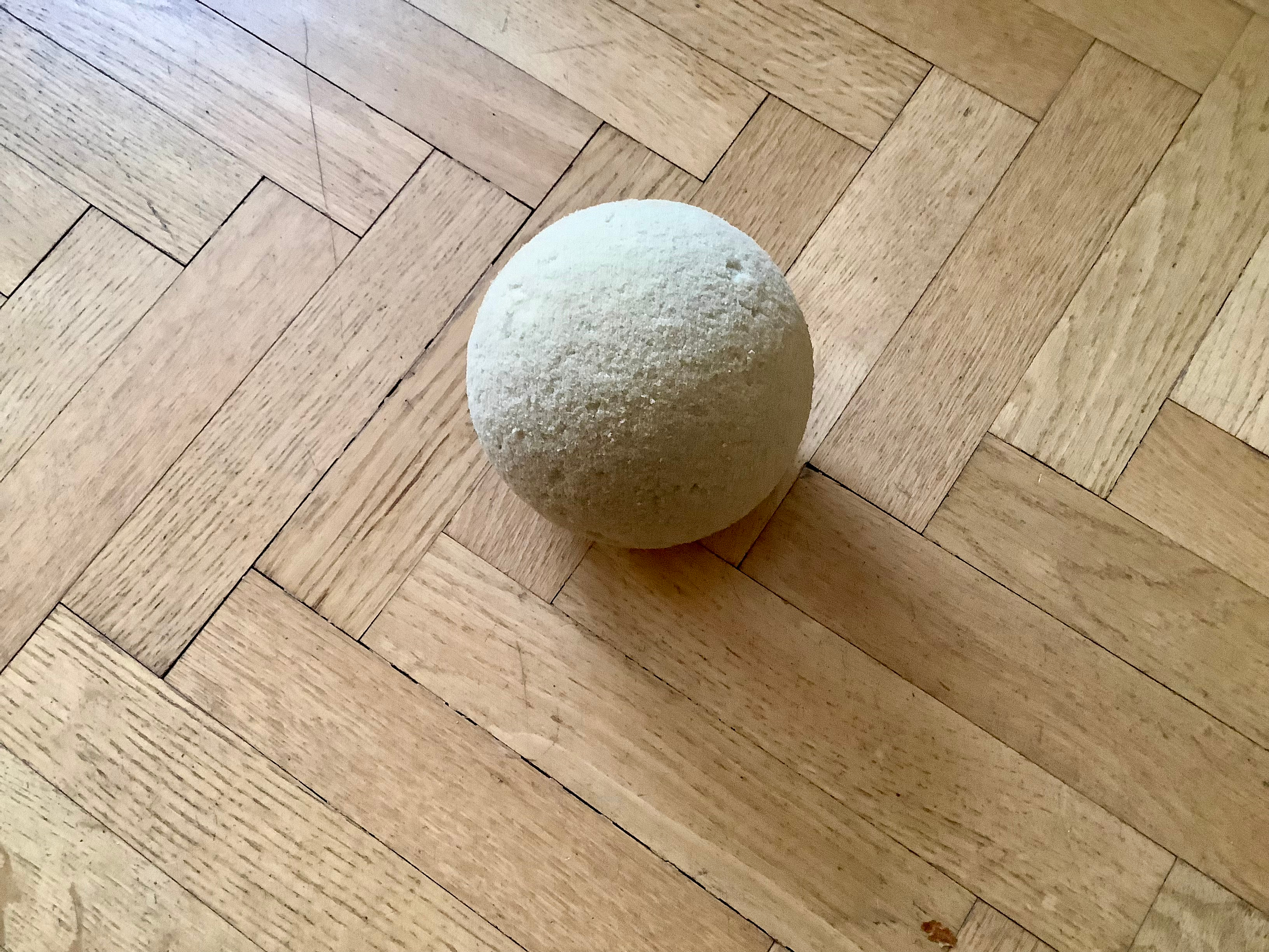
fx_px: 1136
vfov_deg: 45.4
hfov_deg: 58.4
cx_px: 634
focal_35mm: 31
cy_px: 476
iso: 320
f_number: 2.4
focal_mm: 3.3
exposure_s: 1/33
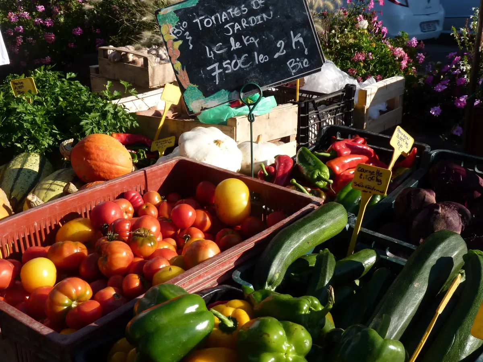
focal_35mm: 45
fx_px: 628
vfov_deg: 32.2
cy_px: 181
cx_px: 242
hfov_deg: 42.1
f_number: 5
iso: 80
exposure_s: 1/250
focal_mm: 8
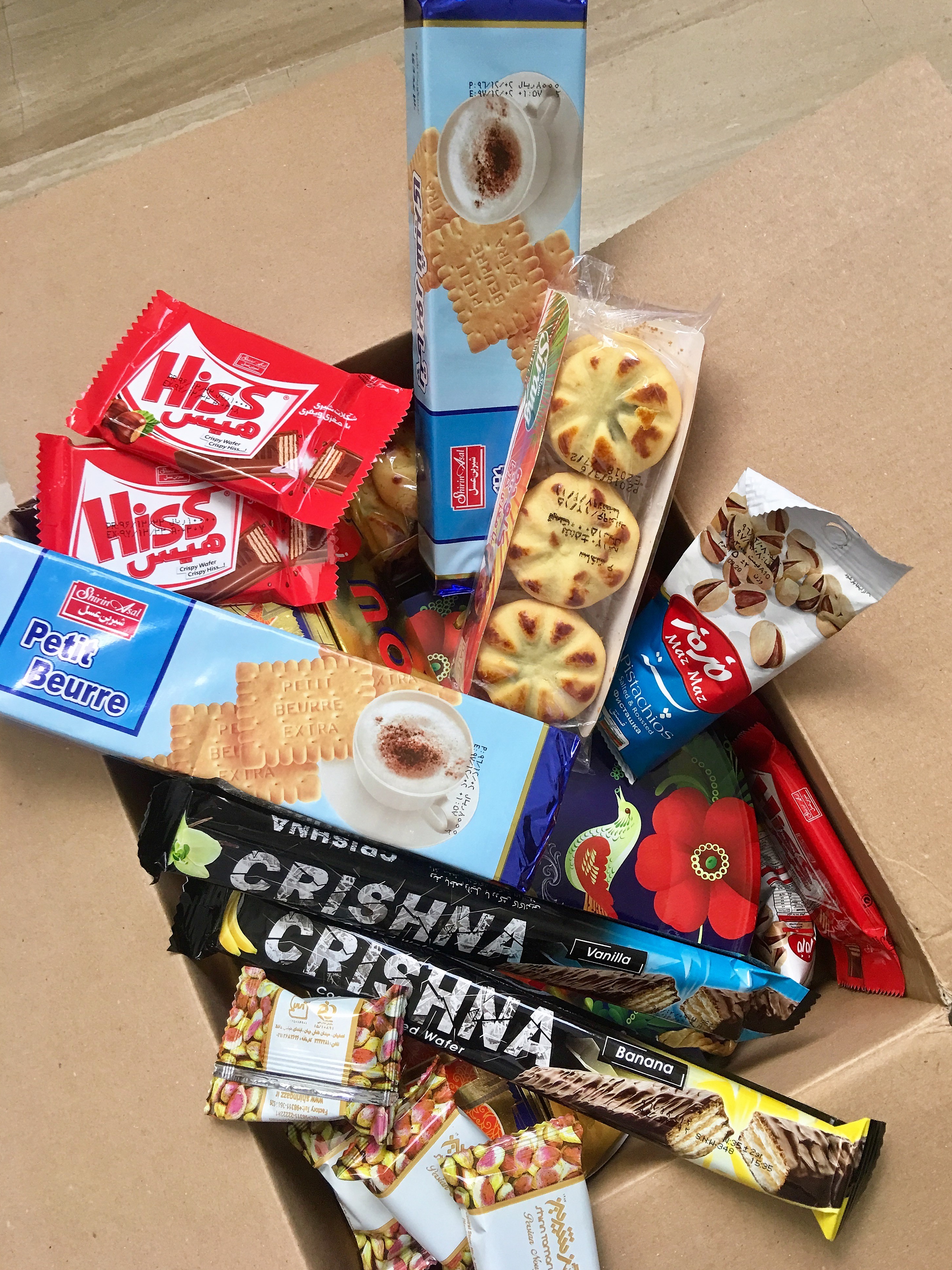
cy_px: 633
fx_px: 1100
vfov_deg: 60.0
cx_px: 483
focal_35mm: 30
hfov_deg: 46.8
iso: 50
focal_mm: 4.15
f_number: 2.2
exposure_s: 1/33
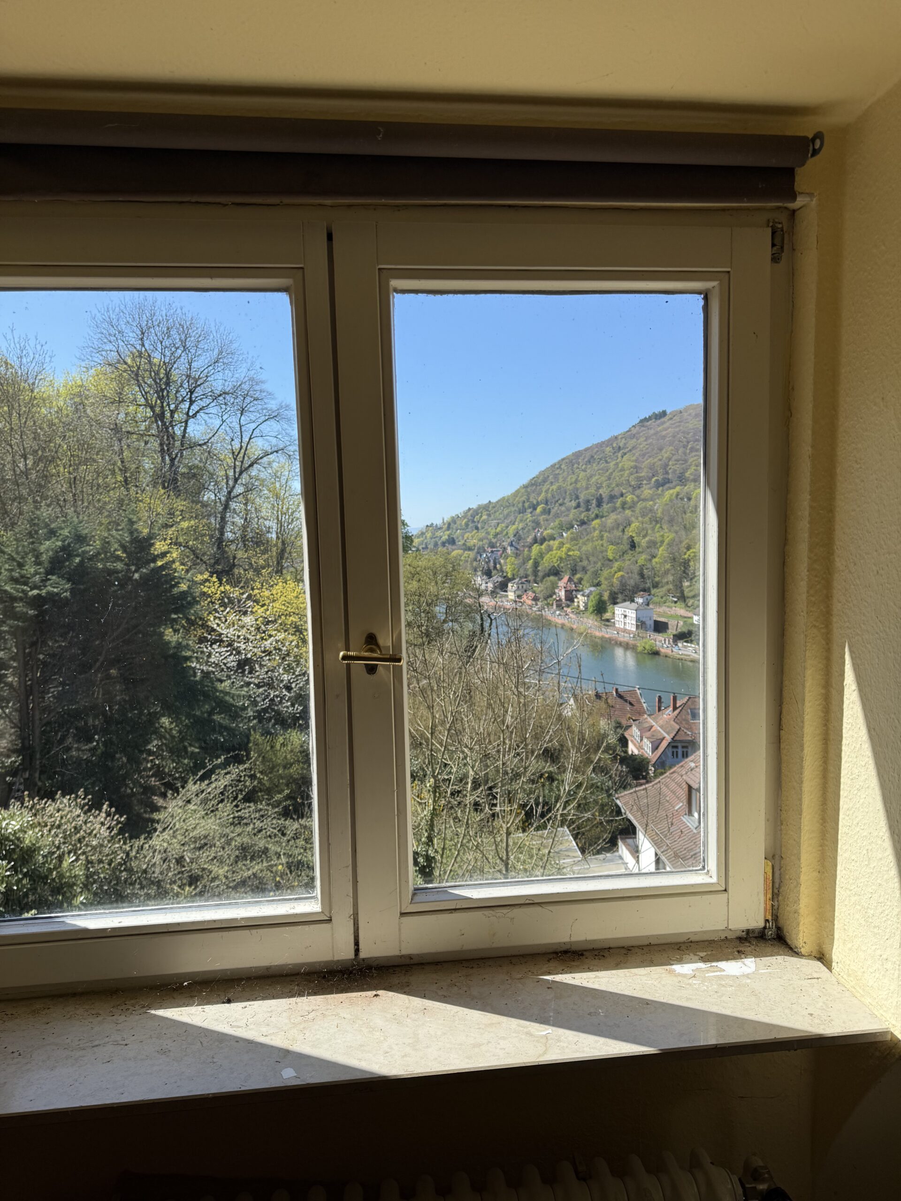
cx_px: 450
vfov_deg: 71.6
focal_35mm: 24
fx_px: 833
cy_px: 600
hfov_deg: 56.8
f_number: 1.78
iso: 80
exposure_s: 1/2053
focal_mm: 6.76
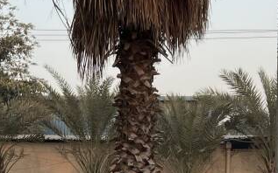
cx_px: 128
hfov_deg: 23.8
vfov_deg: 14.4
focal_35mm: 87
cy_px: 222
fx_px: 659
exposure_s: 1/341
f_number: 1.5
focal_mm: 5.7
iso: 50
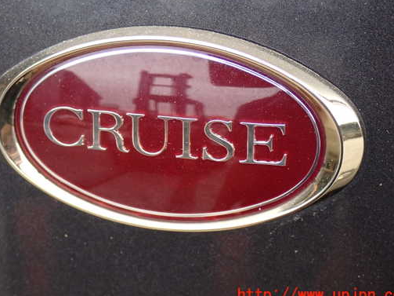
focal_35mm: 74
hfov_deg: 26.3
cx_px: 179
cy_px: 129
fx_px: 842
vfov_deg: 19.9
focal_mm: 11.09
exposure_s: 1/60
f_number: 3.6
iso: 500
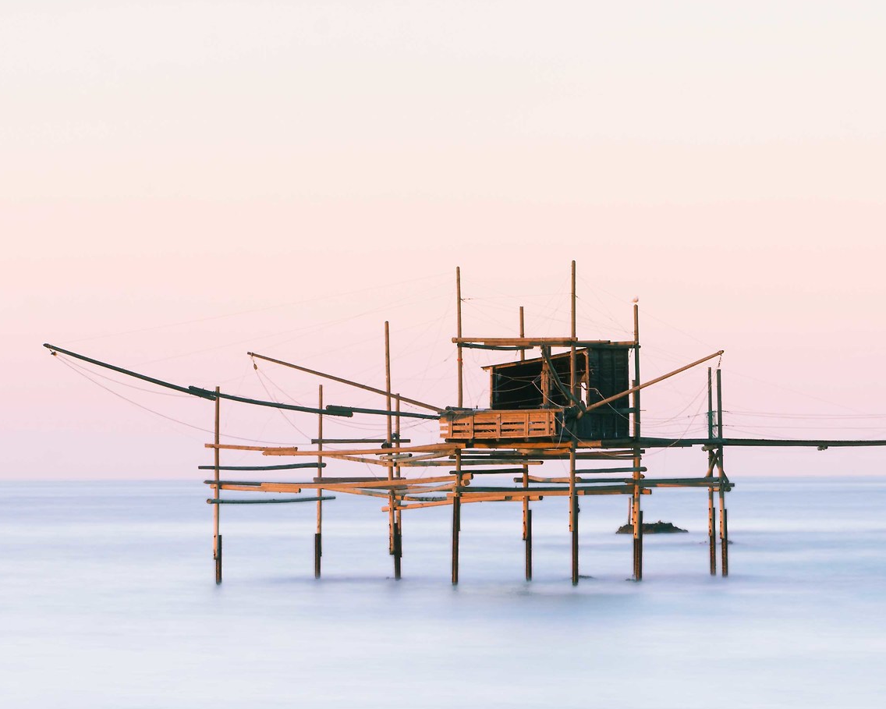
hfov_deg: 8.1
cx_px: 915
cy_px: 395
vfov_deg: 6.5
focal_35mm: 238
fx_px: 6241
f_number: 10
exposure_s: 20
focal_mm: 80
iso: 100
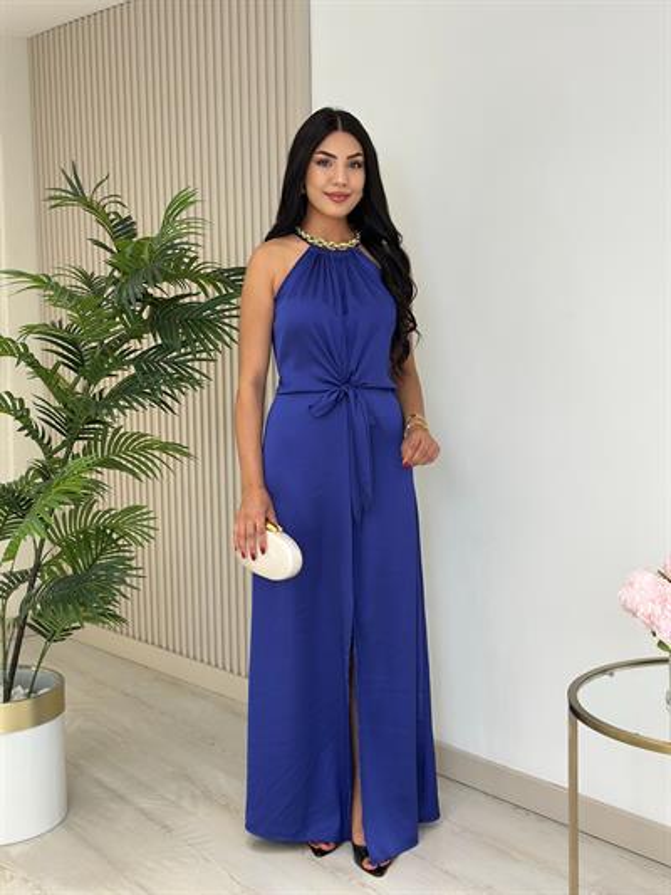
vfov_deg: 39.6
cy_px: 448
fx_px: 1240
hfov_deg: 30.3
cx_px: 336
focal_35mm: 48
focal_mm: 6.86
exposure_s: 1/230
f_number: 1.78
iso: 80
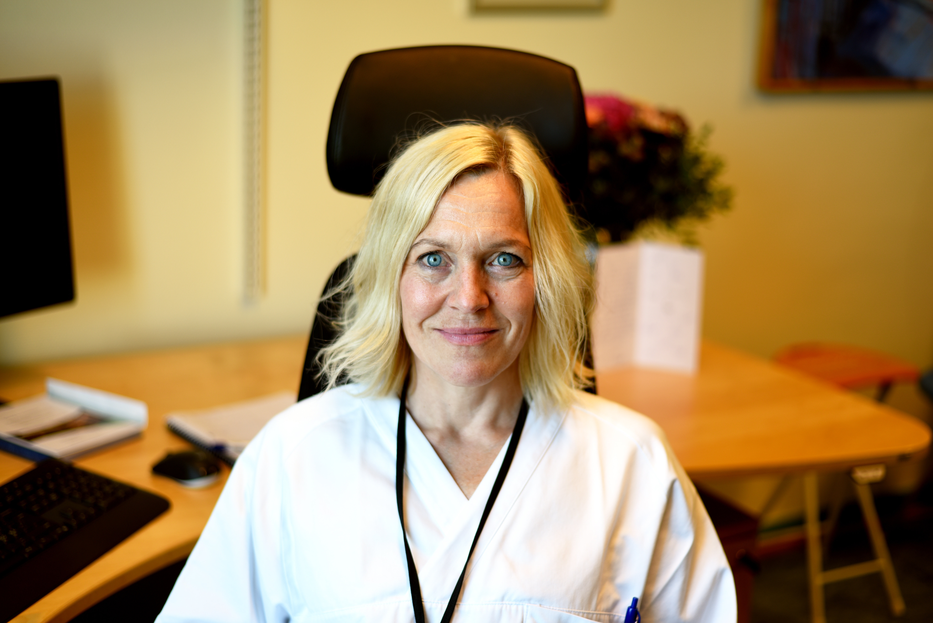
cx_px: 466
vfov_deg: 27.0
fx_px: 1296
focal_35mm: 50
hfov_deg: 39.6
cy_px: 312
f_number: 2.2
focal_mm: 50
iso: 100
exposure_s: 1/100
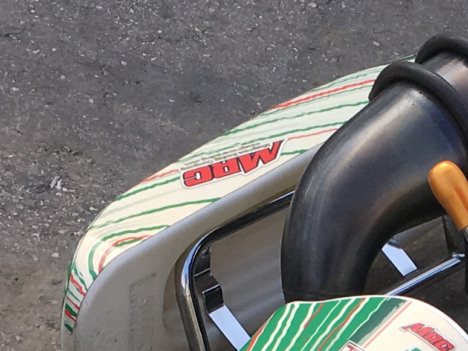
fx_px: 2042
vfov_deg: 9.0
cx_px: 570
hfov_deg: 12.7
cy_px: 794
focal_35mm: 151
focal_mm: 4.15
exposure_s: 1/549
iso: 25
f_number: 2.2
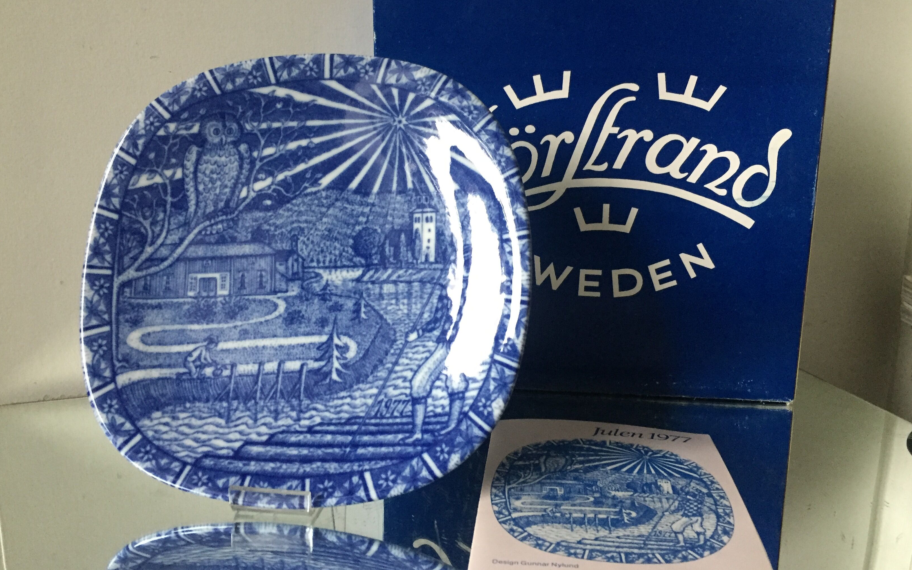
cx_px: 453
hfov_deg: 61.2
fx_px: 770
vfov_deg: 40.5
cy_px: 254
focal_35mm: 31
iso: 250
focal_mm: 4.15
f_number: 2.2
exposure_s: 1/17
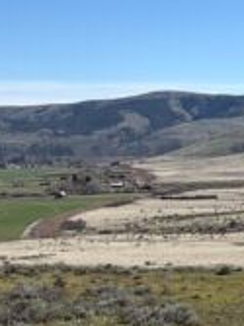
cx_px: 320
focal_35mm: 83
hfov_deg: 16.7
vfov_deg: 23.6
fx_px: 781
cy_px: 167
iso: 50
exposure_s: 1/4329
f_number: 1.6
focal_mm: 5.96
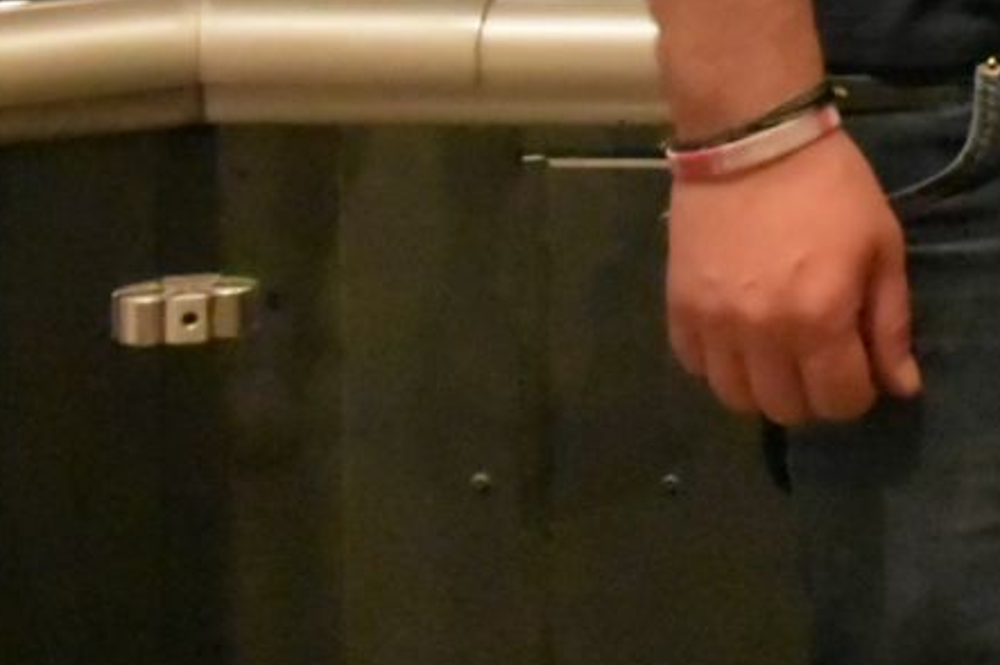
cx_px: 2084
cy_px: -526
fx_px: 5662
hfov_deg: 9.4
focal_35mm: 204
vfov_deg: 6.6
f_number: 4.5
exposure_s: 1/125
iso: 6400
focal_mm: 16.5
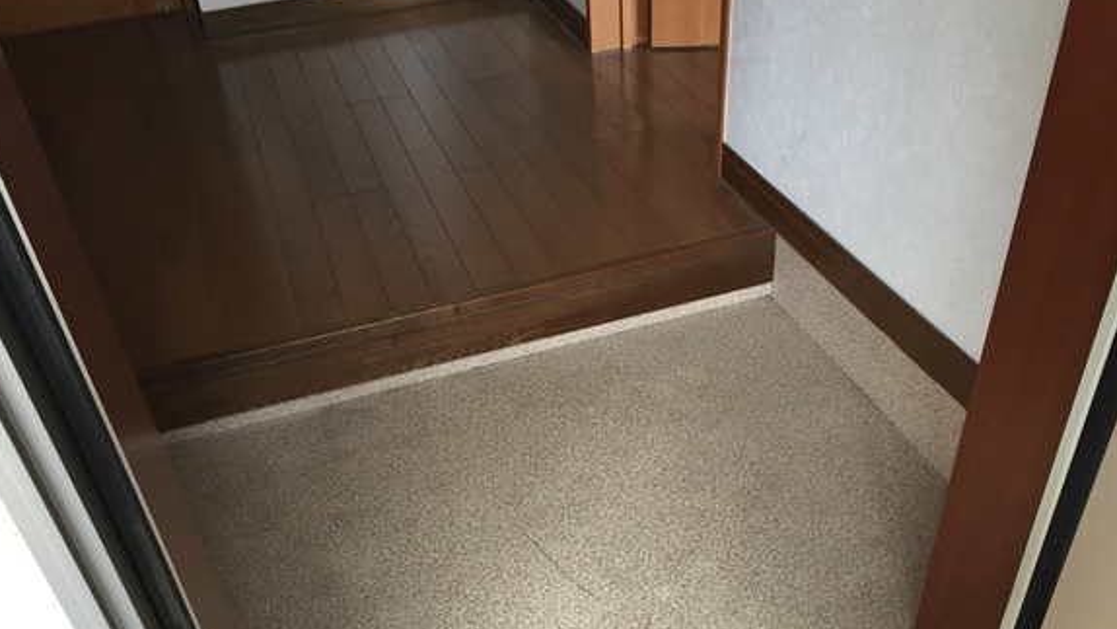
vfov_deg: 35.5
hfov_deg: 59.5
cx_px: 553
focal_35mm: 33
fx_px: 977
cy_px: 382
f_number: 2.2
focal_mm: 4.15
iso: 125
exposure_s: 1/30
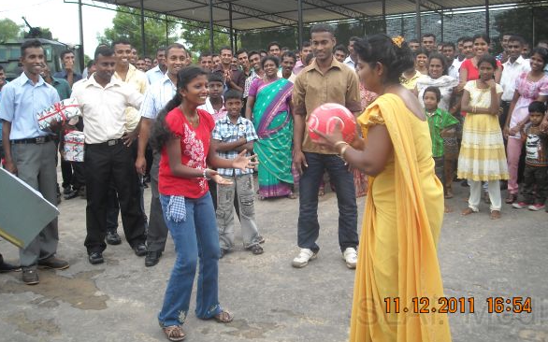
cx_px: 275
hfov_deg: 51.6
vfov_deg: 33.5
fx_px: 567
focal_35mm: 38
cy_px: 139
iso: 64
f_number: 2.8
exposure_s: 1/74
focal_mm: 5.7
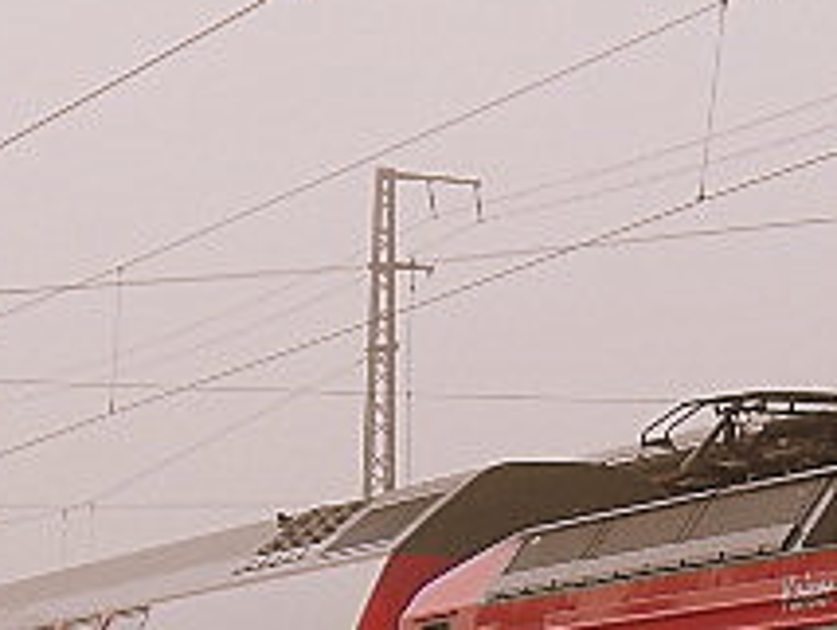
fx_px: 5785
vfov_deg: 6.2
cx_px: 821
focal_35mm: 239
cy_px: 724
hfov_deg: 8.2
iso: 100
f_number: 3.4
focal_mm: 8.4
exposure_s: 1/90
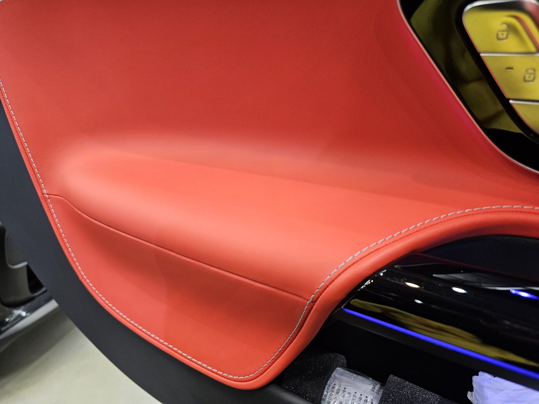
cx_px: 270
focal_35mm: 23
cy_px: 202
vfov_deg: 58.9
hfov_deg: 73.9
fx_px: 358
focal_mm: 6.3
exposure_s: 1/100
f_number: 1.7
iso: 250
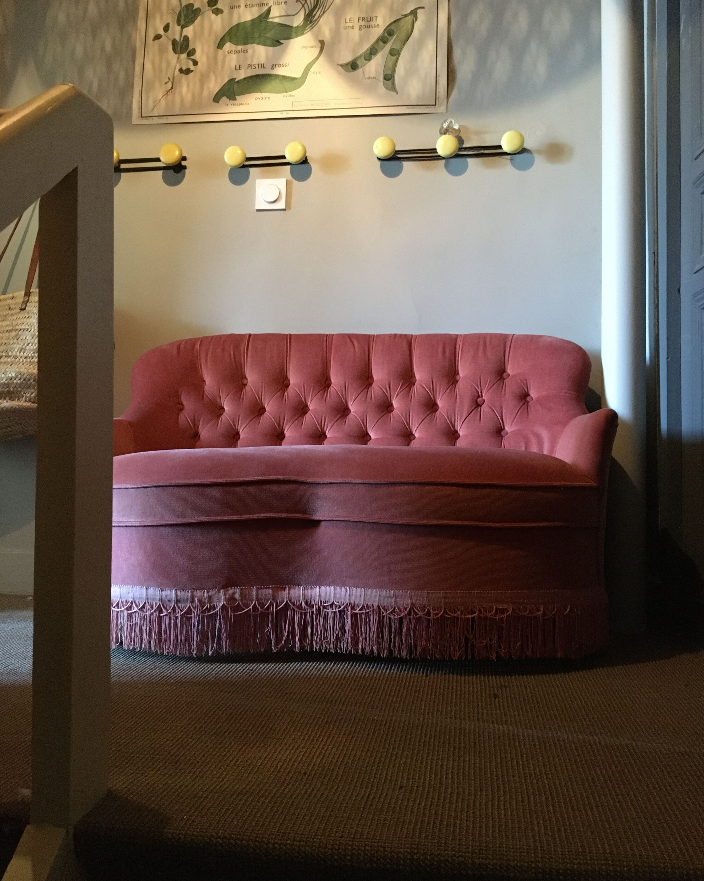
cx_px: 355
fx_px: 807
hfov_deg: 47.1
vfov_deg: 57.2
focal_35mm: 31
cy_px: 431
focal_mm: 4.15
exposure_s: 1/17
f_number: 2.2
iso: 320
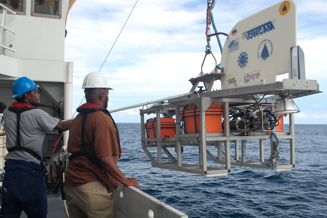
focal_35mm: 30
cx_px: 164
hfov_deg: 61.9
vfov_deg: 43.6
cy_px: 109
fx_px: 273
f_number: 5.6
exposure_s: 1/125
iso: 200
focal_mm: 20
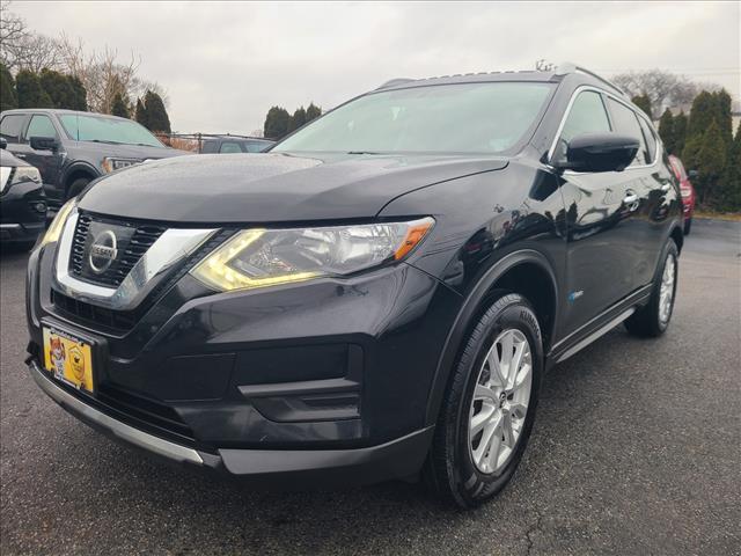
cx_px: 370
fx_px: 557
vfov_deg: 53.1
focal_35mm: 26
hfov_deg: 67.3
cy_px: 278
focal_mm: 5.4
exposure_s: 1/200
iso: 40
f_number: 1.8
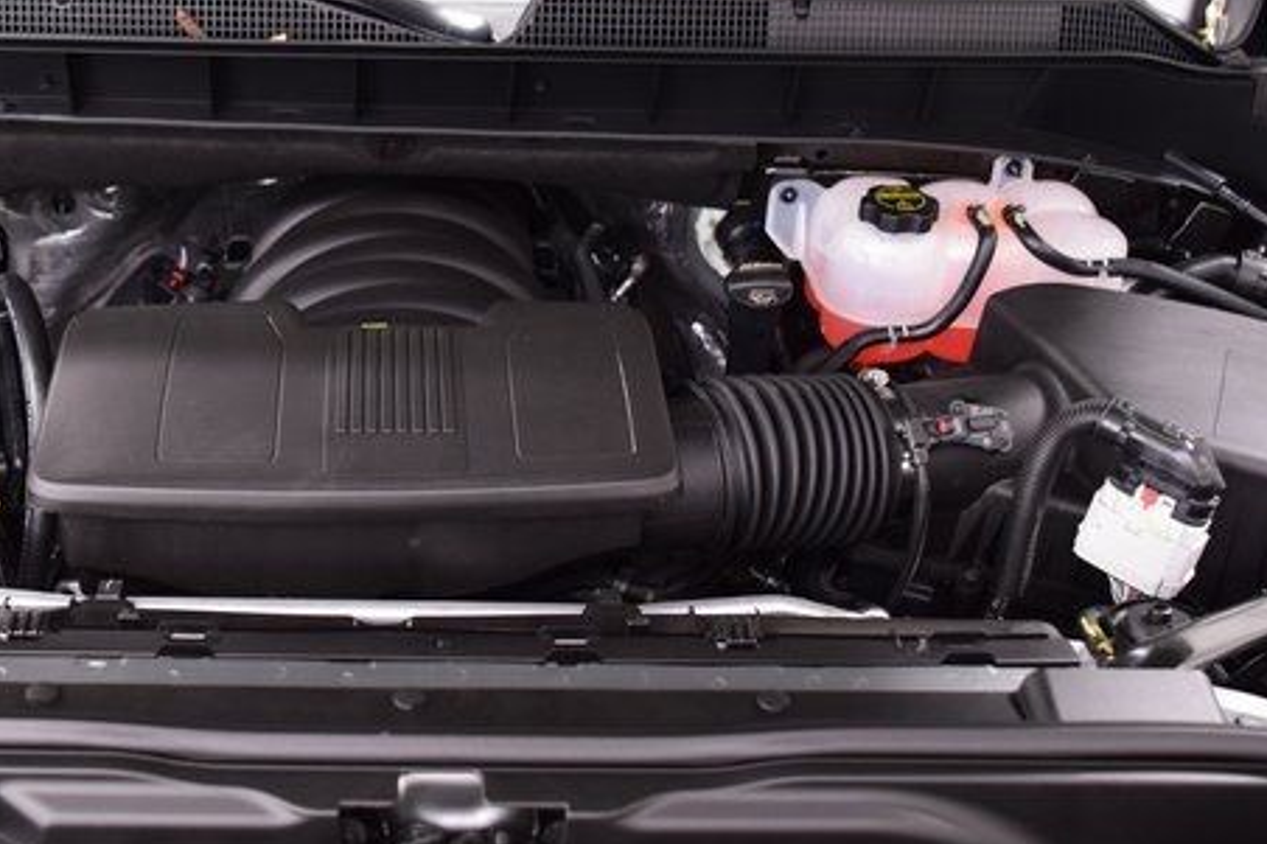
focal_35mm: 51
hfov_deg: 38.4
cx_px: 398
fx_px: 1794
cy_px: 394
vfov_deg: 26.5
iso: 1600
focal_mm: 24
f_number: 2.8
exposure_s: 1/50
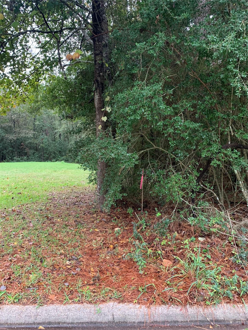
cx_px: 124
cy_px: 165
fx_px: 248
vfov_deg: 67.3
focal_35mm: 26
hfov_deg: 53.1
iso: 320
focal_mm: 4.25
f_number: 1.8
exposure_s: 1/60
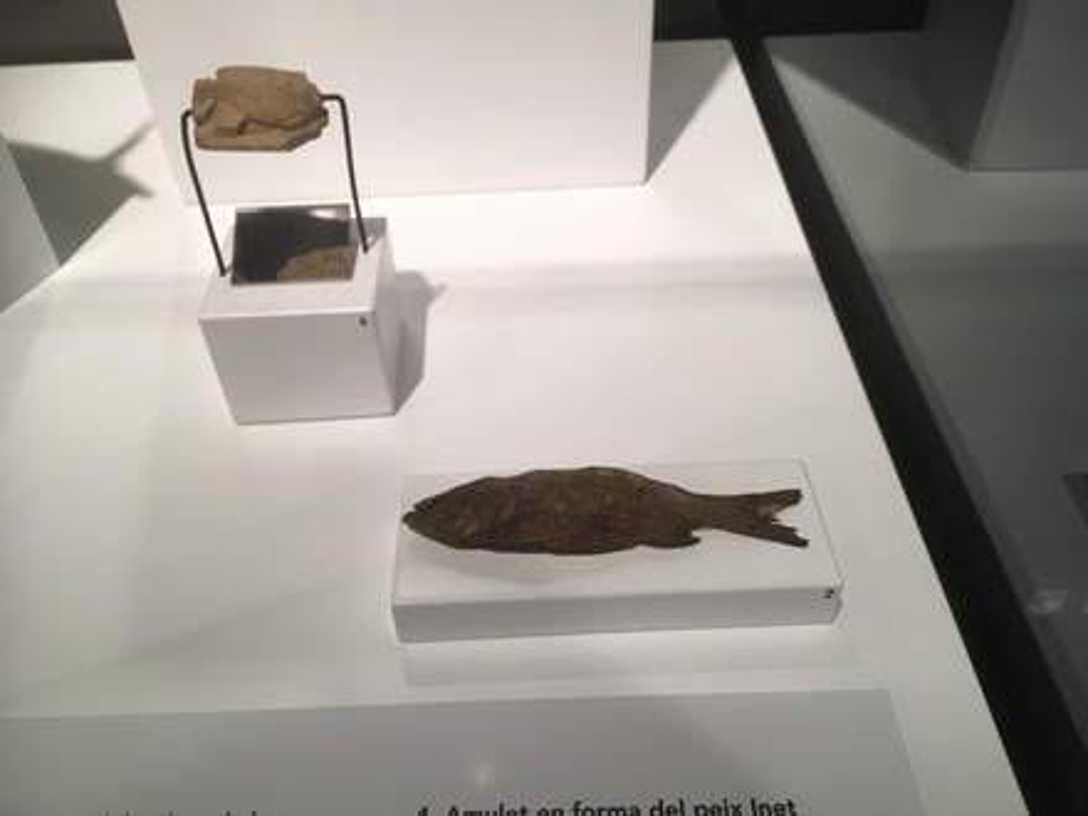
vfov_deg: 48.2
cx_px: 544
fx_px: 911
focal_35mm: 29
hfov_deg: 61.7
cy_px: 408
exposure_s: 1/33
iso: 40
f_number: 2.2
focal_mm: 4.15
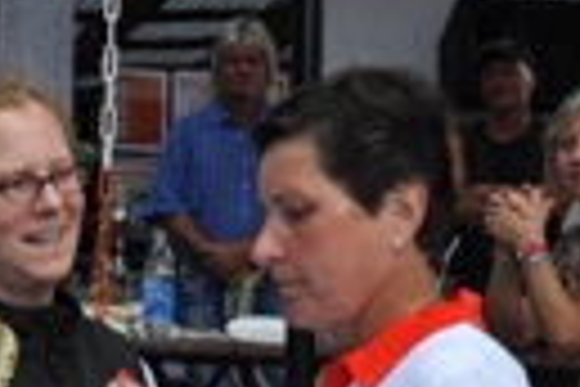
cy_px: 356
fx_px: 2352
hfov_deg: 14.0
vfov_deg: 9.4
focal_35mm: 146
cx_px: 121
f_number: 5
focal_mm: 28
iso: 400
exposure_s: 1/1250
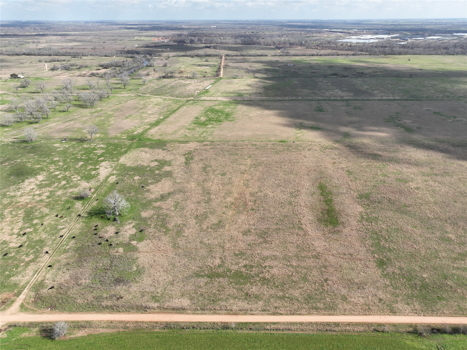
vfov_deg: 56.8
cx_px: 234
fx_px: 324
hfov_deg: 71.6
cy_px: 175
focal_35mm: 24
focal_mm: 12.29
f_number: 2.8
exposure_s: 1/1000
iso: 100
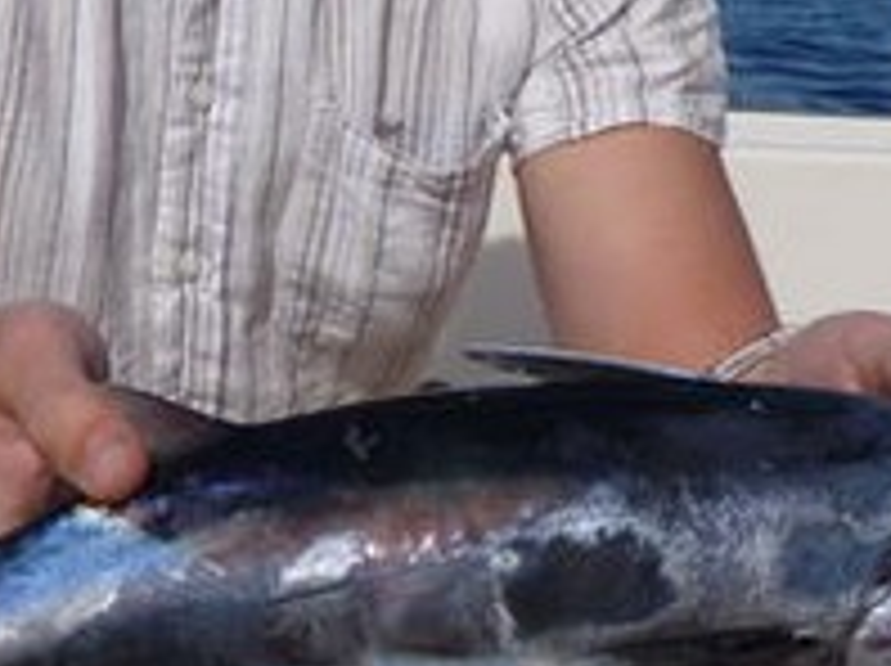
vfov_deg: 16.4
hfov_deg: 21.9
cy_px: 117
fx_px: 2288
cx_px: 279
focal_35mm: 89
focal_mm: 4.9
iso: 100
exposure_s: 1/250
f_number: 10
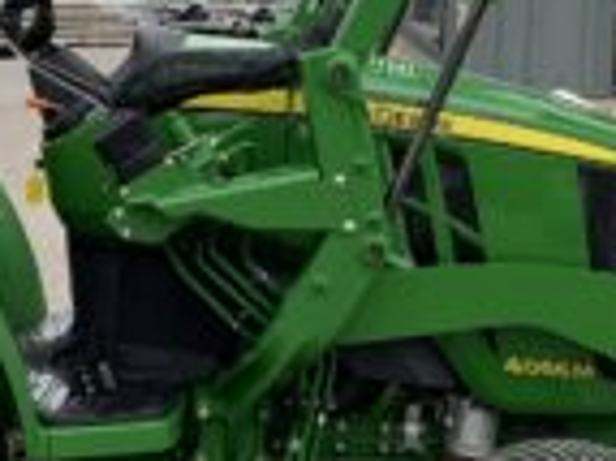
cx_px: 370
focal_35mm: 130
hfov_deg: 15.2
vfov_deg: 11.3
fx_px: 2311
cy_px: -9
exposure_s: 1/1577
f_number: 1.8
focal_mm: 3
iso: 16
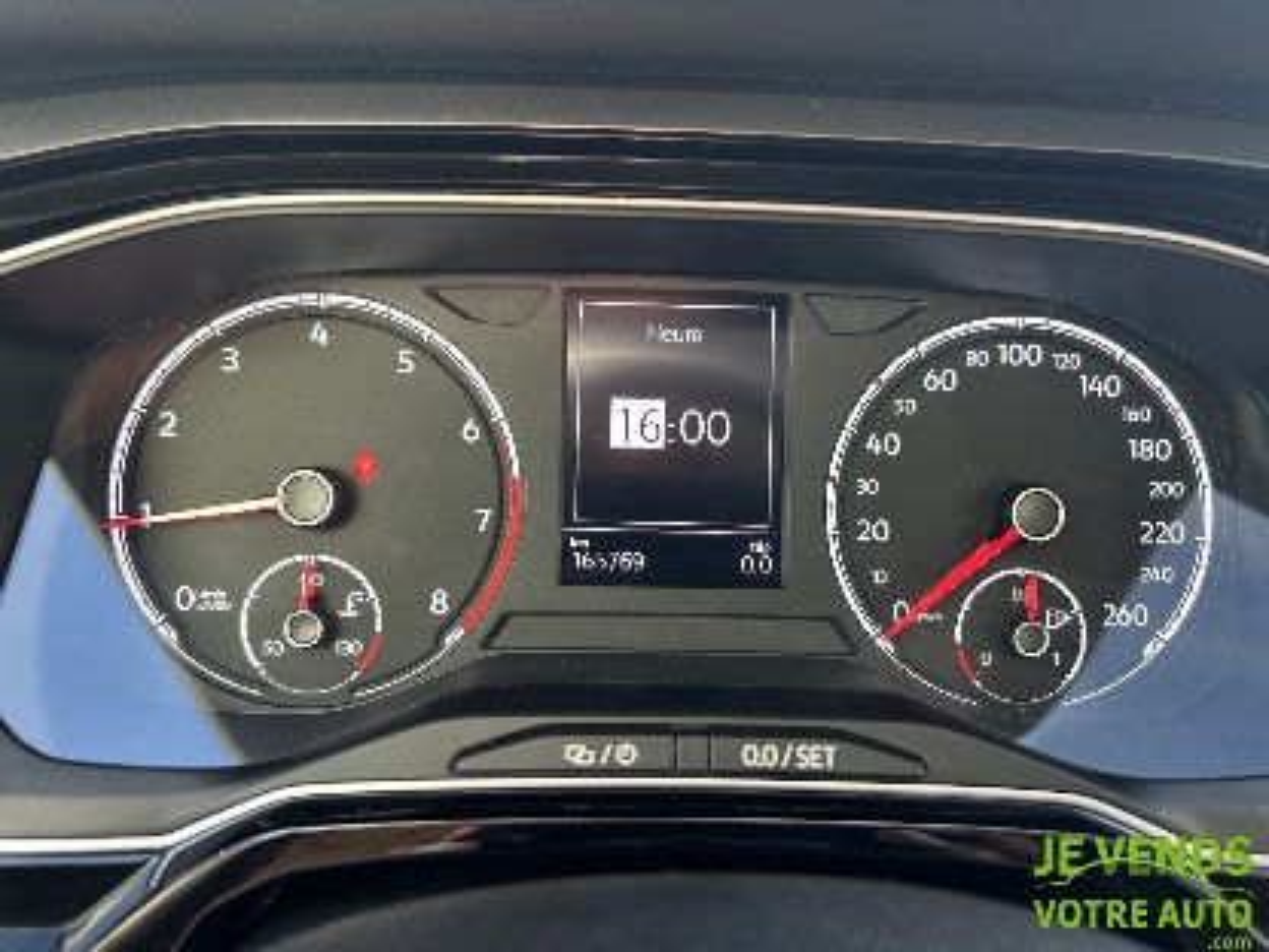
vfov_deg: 53.1
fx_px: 953
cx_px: 634
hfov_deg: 67.3
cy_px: 476
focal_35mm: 26
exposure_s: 1/114
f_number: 1.5
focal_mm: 5.7
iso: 125
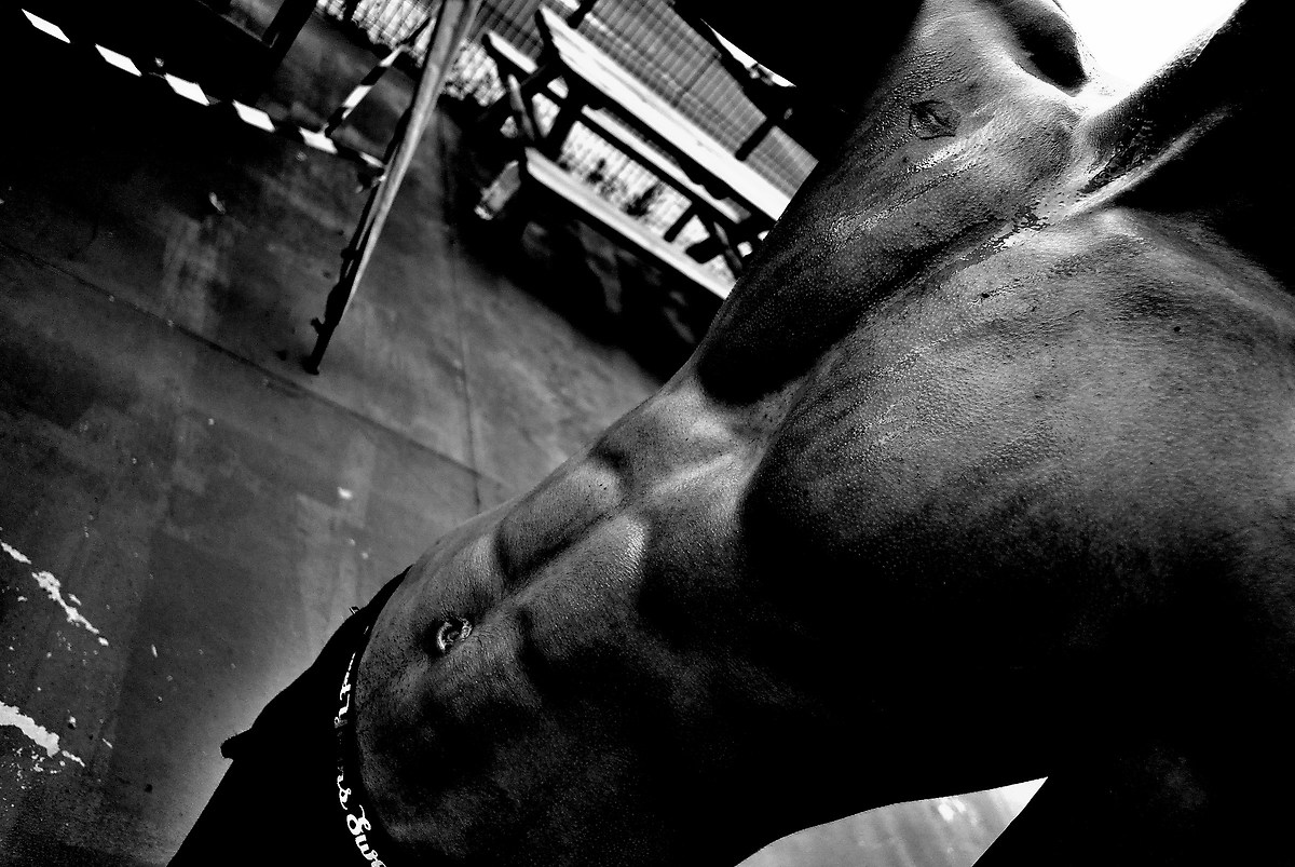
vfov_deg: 48.0
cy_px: 434
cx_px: 648
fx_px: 972
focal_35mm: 27
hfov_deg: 67.3
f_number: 2.8
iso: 200
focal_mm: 10
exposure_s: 1/400
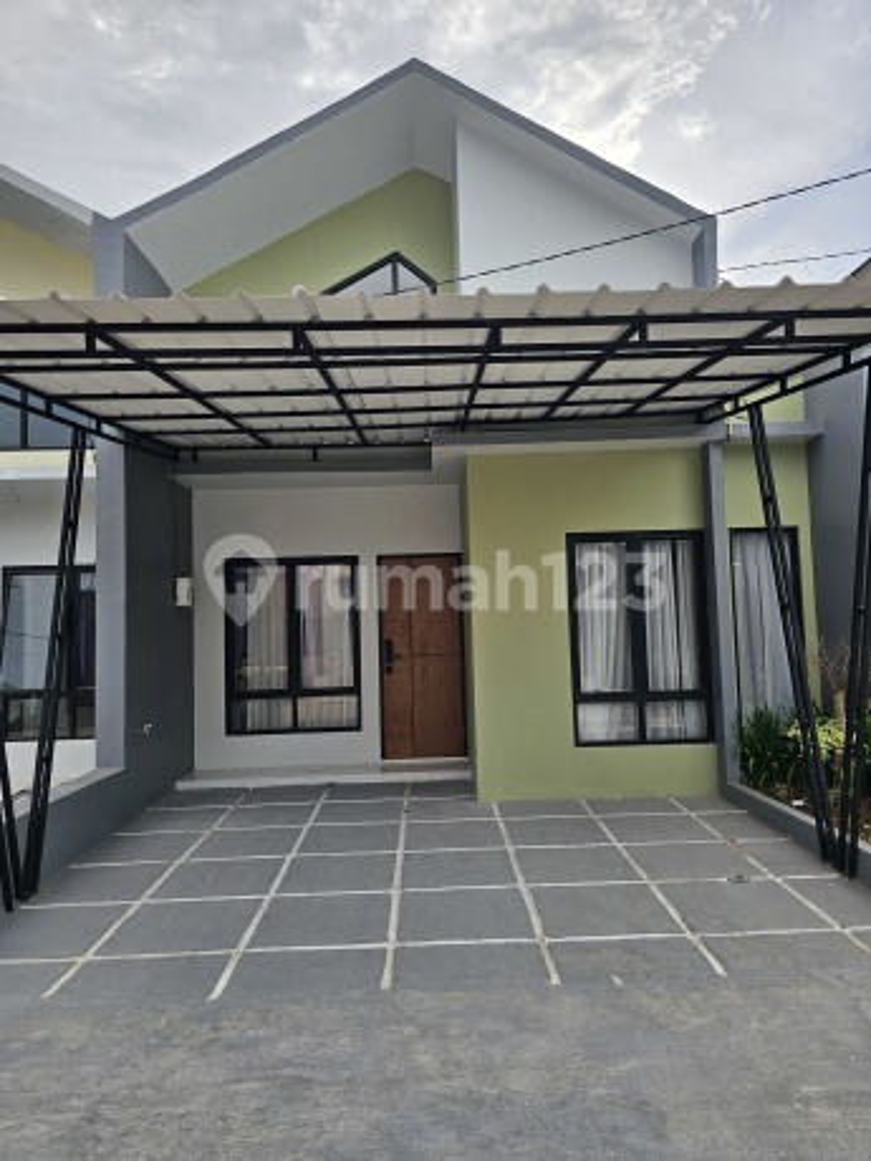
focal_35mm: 23
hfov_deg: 58.9
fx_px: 772
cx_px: 436
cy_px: 580
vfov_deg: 73.9
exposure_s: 1/125
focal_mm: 6.3
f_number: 1.7
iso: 10
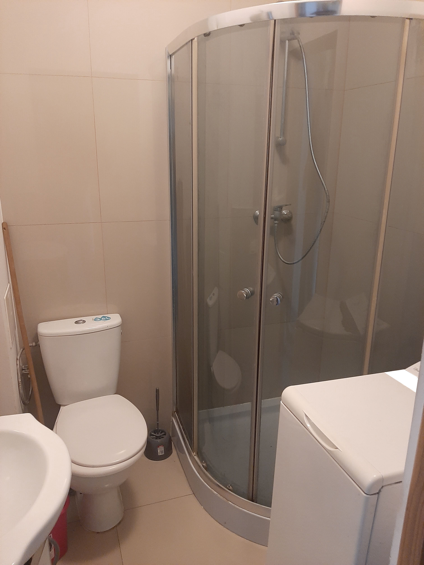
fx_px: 425
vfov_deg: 67.3
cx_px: 212
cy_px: 282
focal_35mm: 26
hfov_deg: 53.1
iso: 200
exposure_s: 1/25
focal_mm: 3.93
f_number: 1.7
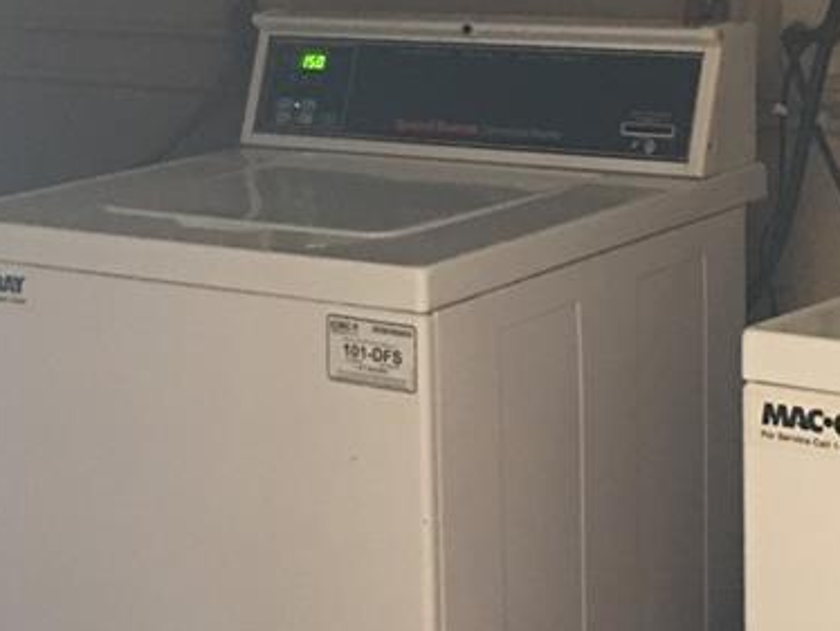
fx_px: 2258
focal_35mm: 93
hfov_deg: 21.0
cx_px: 281
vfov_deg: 15.9
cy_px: 263
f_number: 2.2
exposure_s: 1/4
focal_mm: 4.15
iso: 80
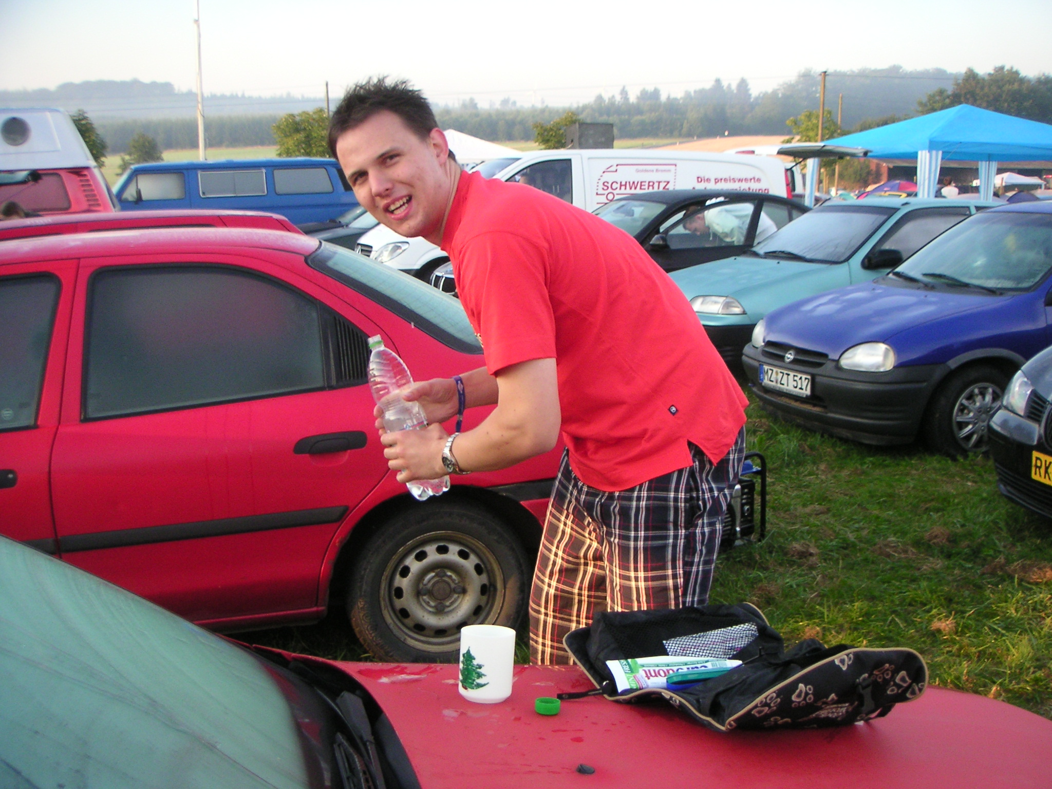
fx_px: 1155
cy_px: 394
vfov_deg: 37.7
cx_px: 526
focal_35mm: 38
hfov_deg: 49.0
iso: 100
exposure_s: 1/180
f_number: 2.8
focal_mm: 6
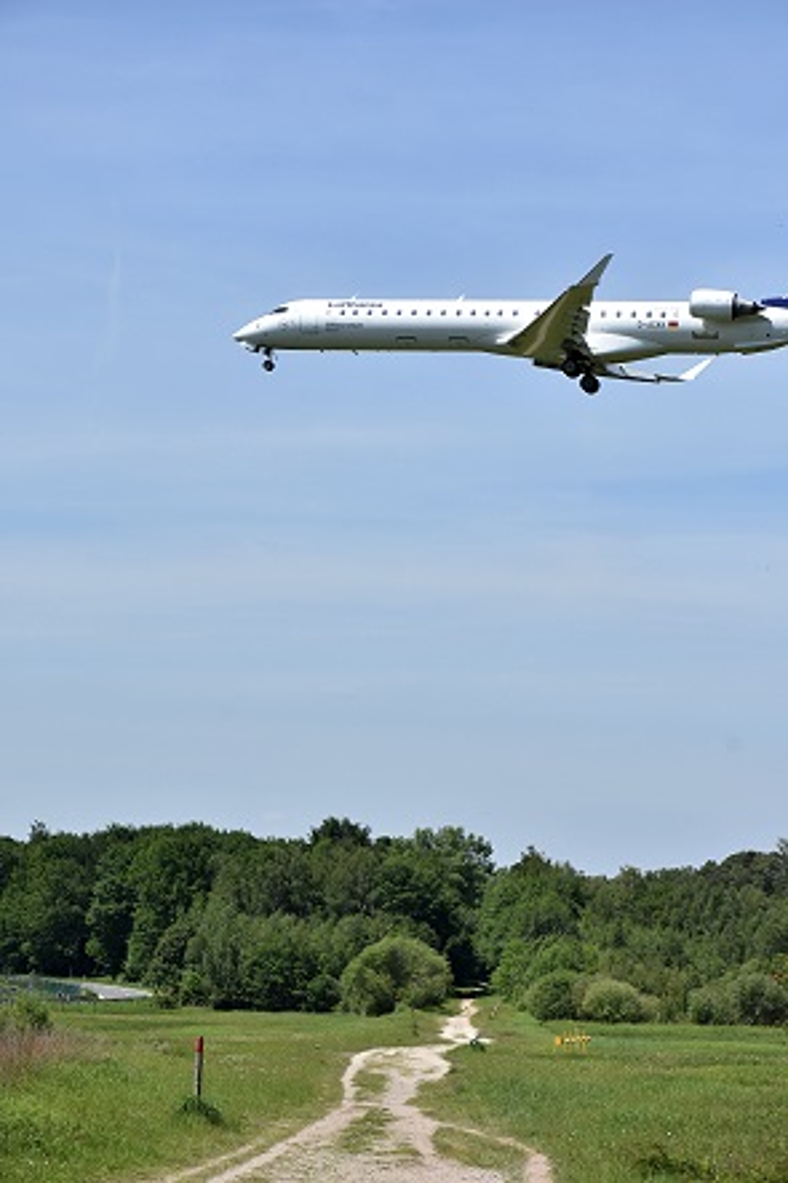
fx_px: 3056
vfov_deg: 21.9
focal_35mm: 93
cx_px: 394
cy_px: 592
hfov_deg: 14.7
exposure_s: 1/2000
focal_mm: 62
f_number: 8
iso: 800
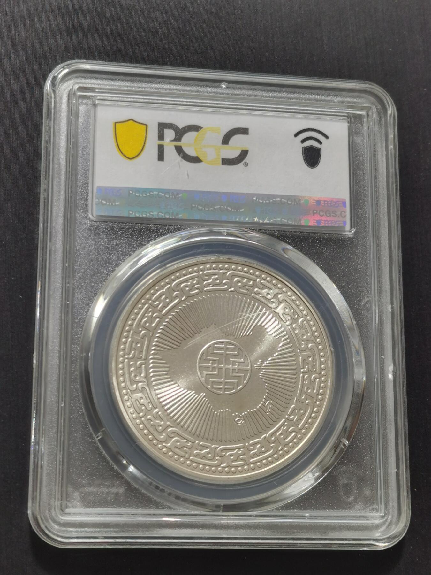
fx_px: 1162
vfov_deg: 27.8
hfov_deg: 21.0
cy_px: 288
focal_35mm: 70
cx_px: 216
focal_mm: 5.58
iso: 64
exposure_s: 1/100
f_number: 1.8
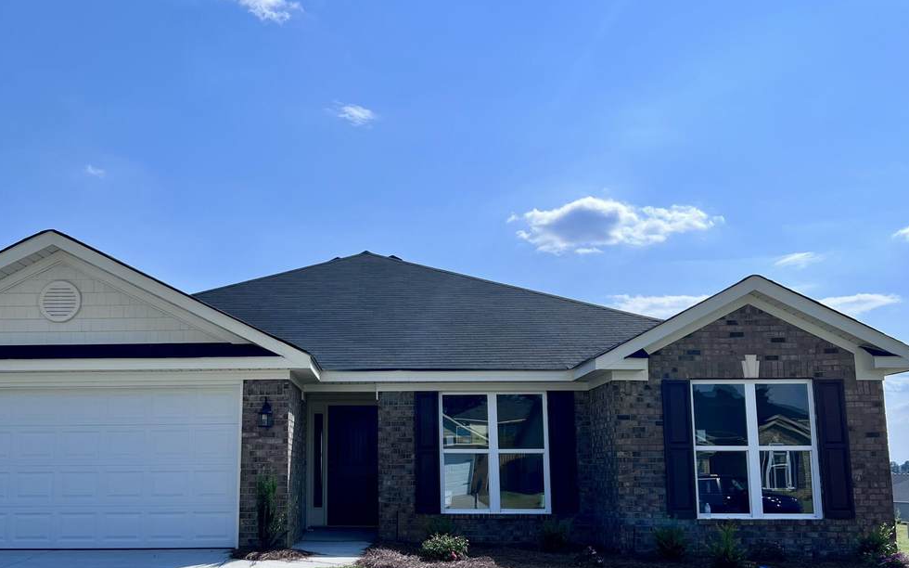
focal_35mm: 36
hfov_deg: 53.5
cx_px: 352
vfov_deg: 35.1
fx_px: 892
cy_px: 355
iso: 50
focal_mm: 5.7
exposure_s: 1/9434
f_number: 1.5
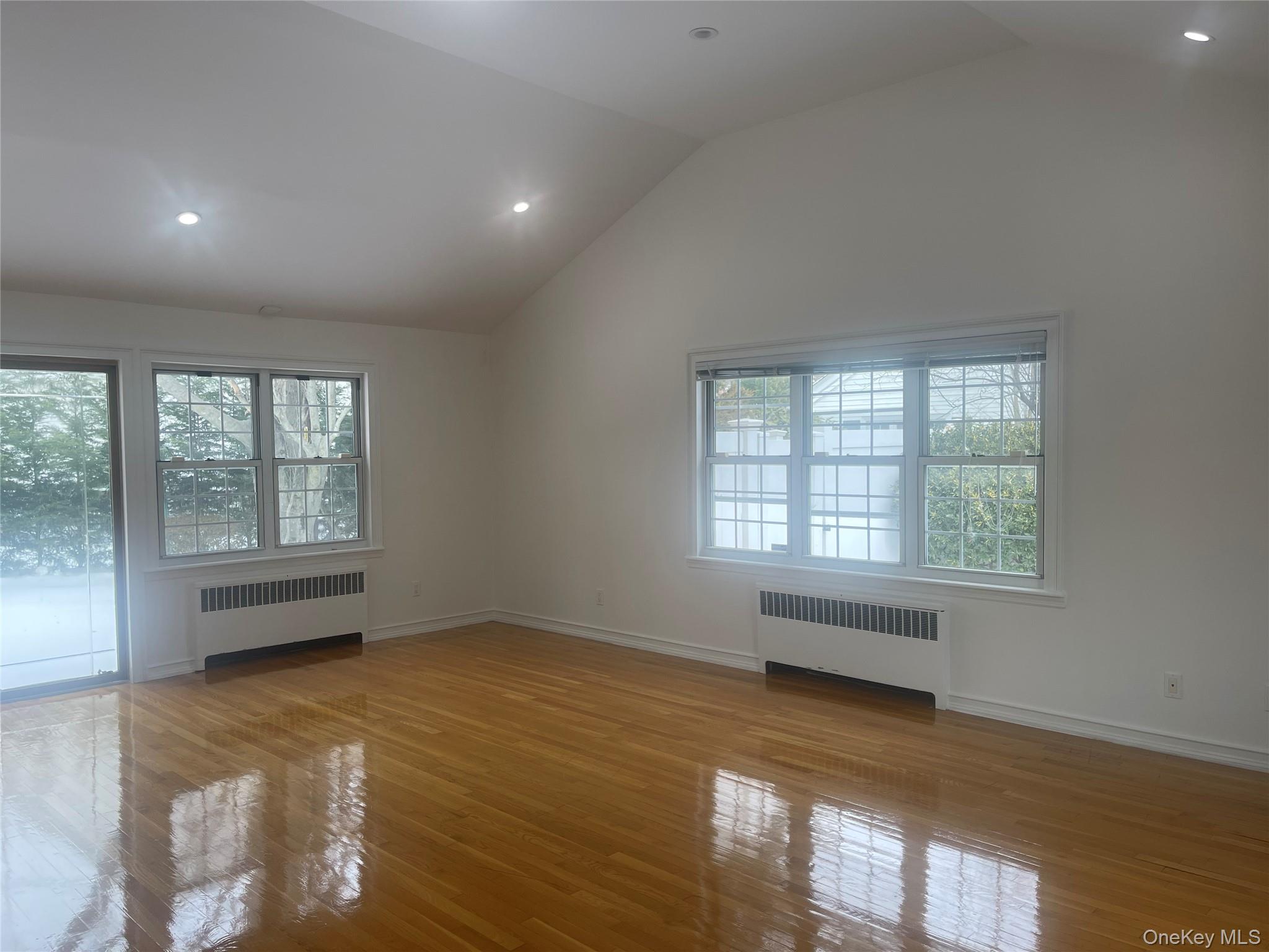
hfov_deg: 69.4
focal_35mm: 25
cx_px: 634
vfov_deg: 54.9
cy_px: 476
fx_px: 916
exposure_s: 1/208
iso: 32
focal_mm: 5.1
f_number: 1.6
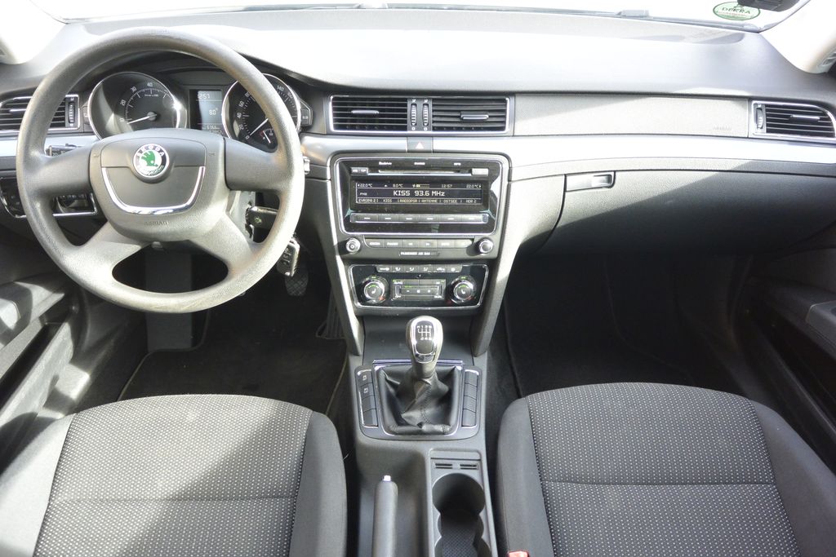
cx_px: 418
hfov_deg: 67.4
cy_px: 278
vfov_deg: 47.9
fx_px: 627
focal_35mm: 27
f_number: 3.5
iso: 400
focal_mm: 10
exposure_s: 1/100
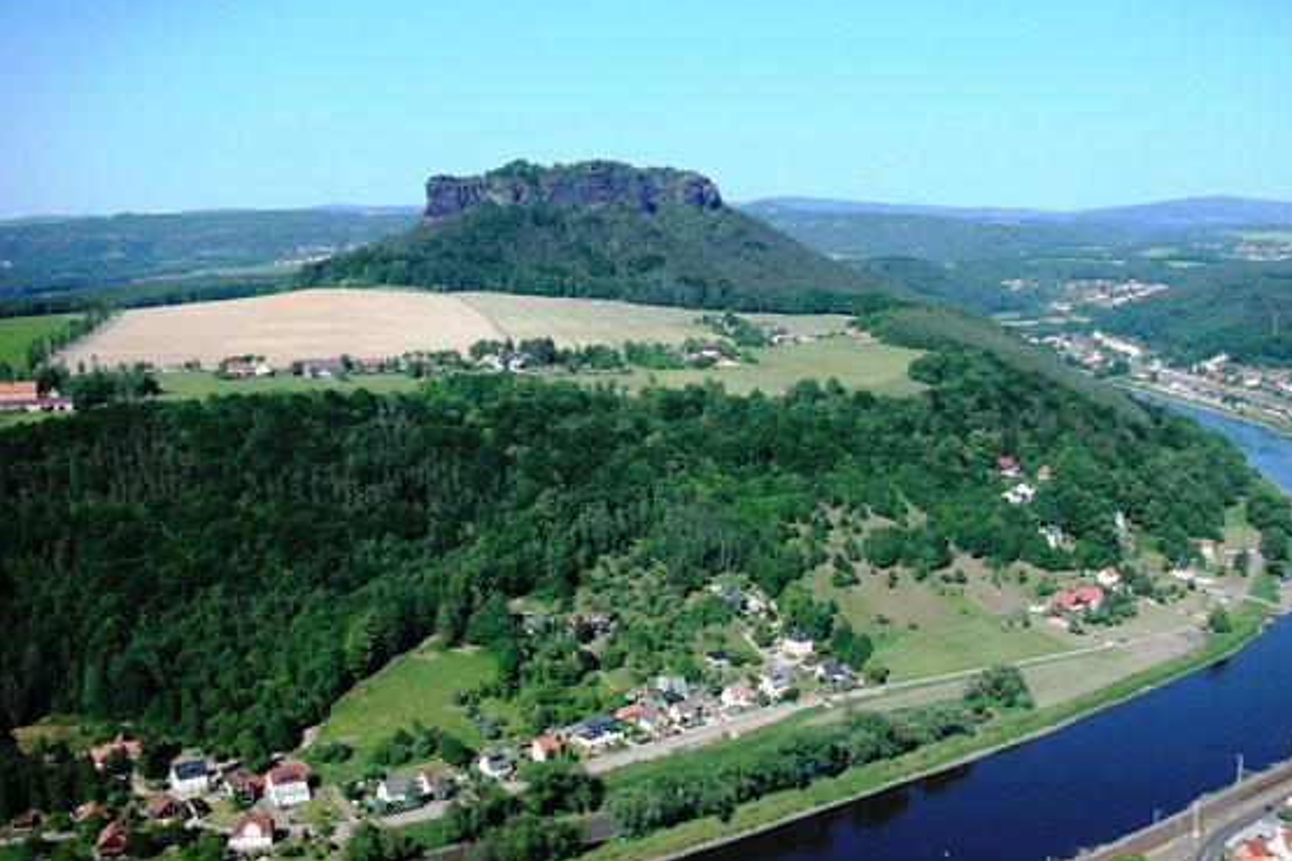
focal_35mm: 42
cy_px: 391
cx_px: 666
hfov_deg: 46.4
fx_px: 1507
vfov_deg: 31.9
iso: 50
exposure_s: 1/72.8
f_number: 8.5
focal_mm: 5.8
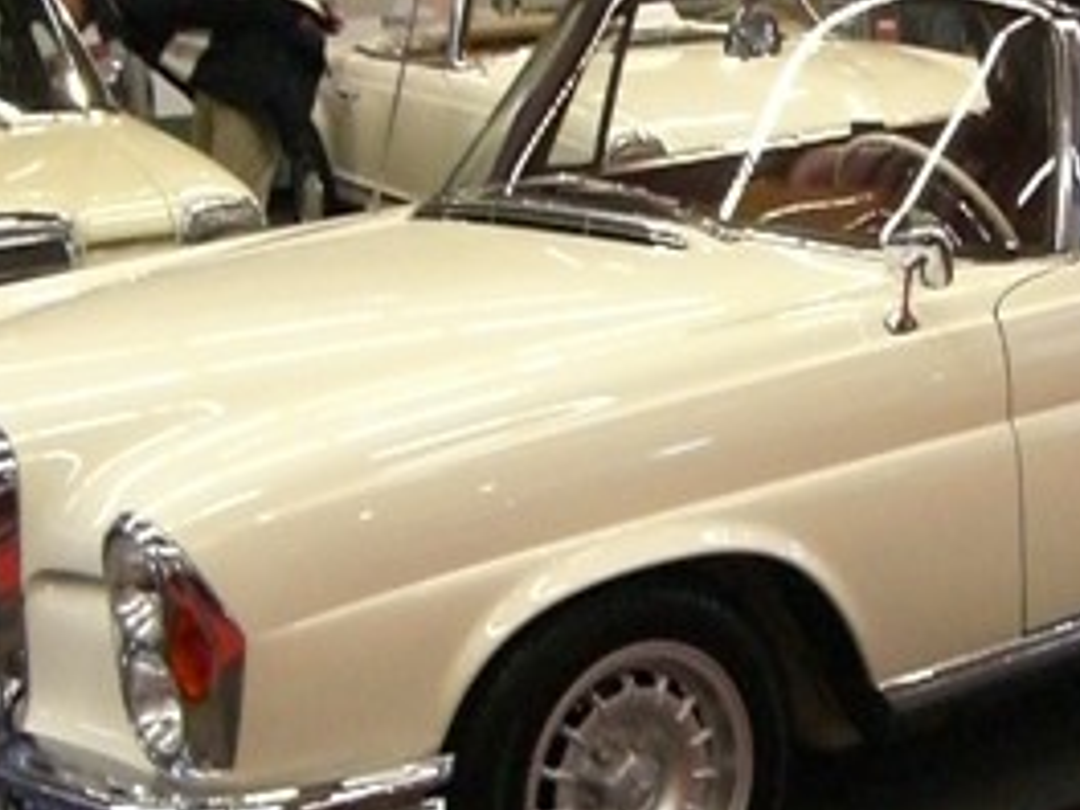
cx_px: 884
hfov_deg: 21.0
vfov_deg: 16.0
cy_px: 520
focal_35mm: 92
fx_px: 2870
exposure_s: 1/60
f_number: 2.7
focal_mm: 6.2
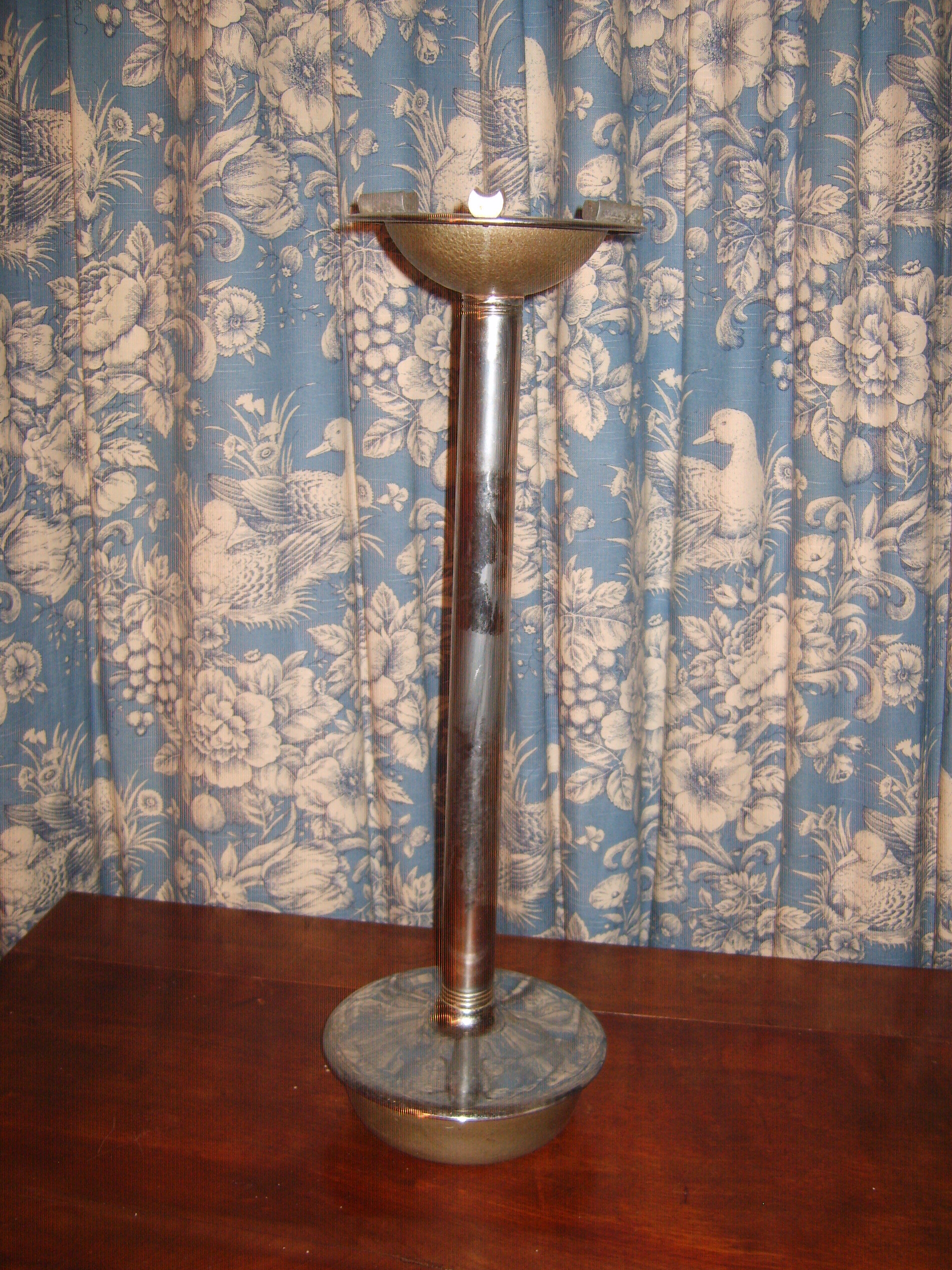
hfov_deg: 39.7
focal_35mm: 36
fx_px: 1320
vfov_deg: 51.3
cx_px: 487
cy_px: 650
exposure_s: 1/30
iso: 100
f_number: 2.8
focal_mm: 7.4
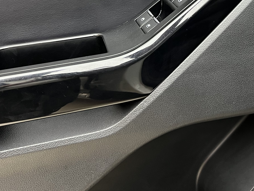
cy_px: 6
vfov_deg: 24.3
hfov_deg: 33.0
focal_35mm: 58
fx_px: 426
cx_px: 163
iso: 160
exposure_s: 1/50
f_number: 1.5
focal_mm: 5.7
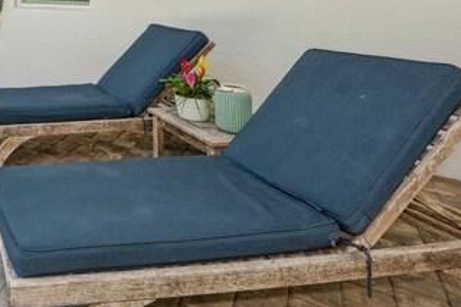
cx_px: -17
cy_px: -14
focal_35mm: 30
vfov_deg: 37.8
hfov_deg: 48.7
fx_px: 384
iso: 160
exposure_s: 1/125
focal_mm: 12
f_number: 8
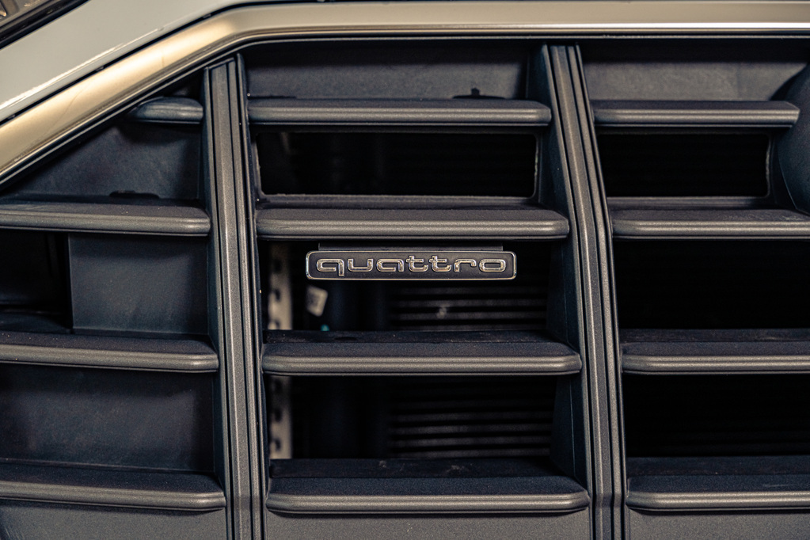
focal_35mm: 75
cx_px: 405
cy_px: 270
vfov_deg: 18.2
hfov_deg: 27.0
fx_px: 1687
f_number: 5
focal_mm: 75
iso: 500
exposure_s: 1/200
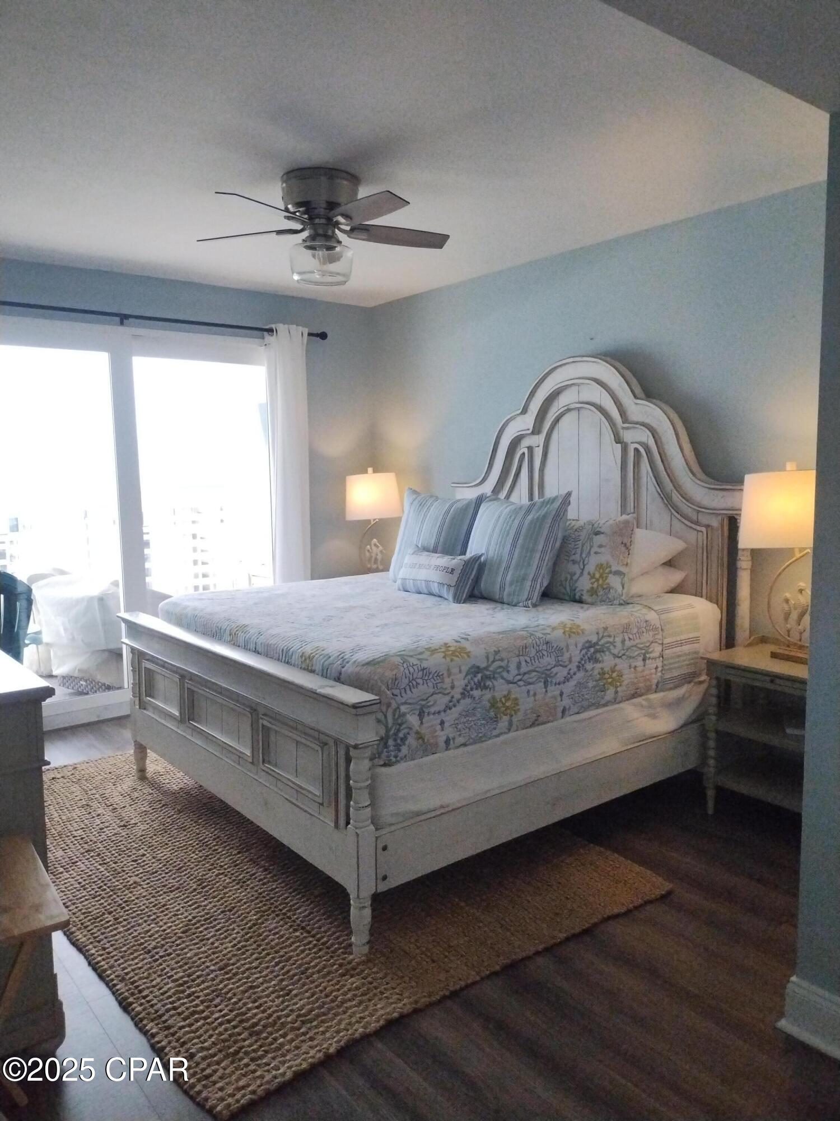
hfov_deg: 54.9
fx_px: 809
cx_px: 420
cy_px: 560
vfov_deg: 69.4
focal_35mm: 25
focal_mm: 4.71
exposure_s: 1/963
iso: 803
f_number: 1.7
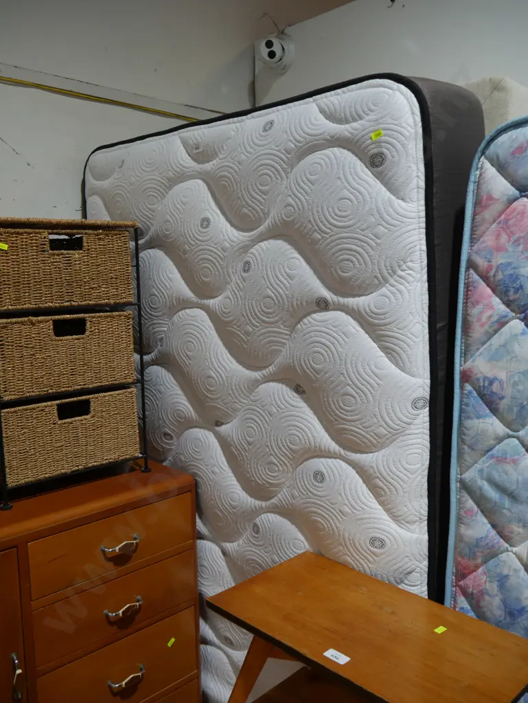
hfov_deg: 46.8
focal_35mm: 30
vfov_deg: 59.9
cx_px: 264
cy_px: 352
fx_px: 610
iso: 200
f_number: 3.6
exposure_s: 1/80
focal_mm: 15
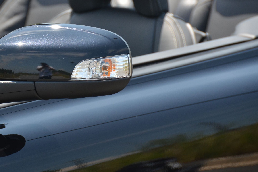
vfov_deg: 3.1
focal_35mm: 445
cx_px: 76
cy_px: 64
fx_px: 3189
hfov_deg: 4.6
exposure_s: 1/1000
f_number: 5.6
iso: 450
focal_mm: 200
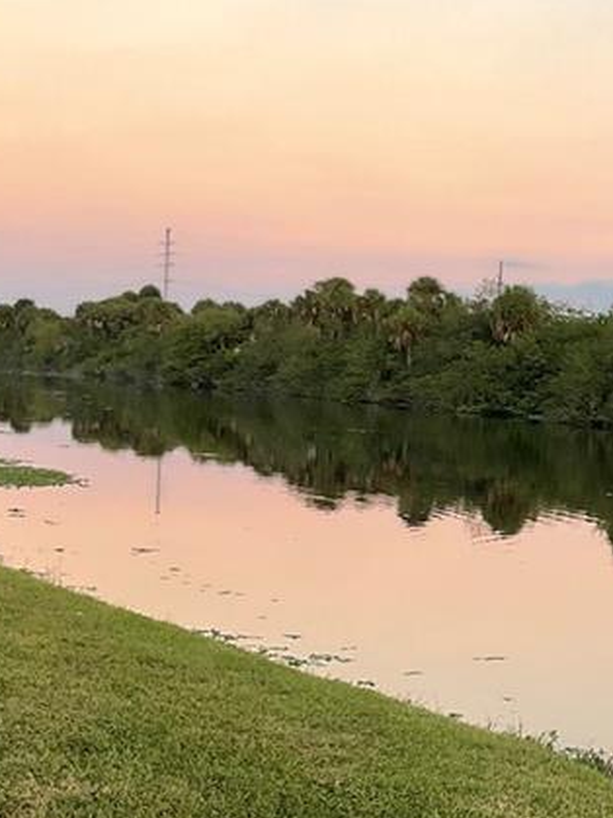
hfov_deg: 17.3
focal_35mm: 83
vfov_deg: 23.5
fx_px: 1961
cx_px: 633
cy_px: 511
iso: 32
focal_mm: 3
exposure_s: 1/120
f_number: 1.8
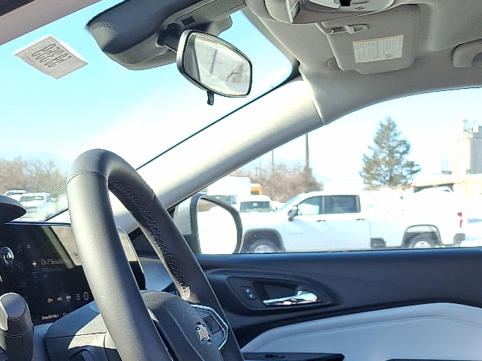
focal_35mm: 60
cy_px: 409
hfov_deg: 30.9
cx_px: 421
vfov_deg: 22.8
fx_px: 835
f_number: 1.8
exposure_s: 1/526
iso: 30
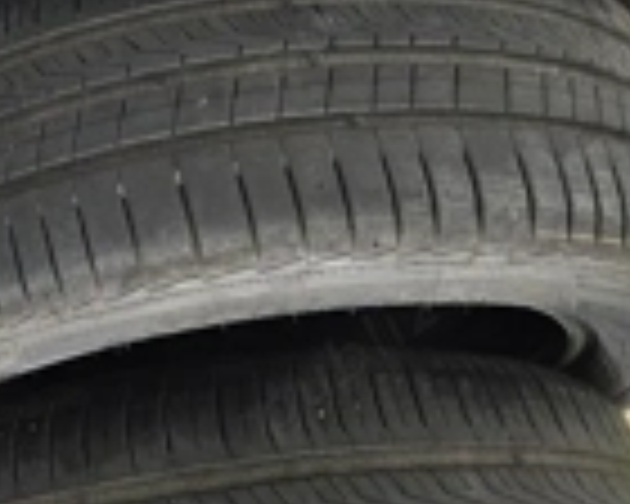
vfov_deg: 23.1
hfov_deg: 29.0
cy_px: 27
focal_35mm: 64
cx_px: 140
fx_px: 1193
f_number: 1.8
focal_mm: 5.4
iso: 800
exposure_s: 1/25.1
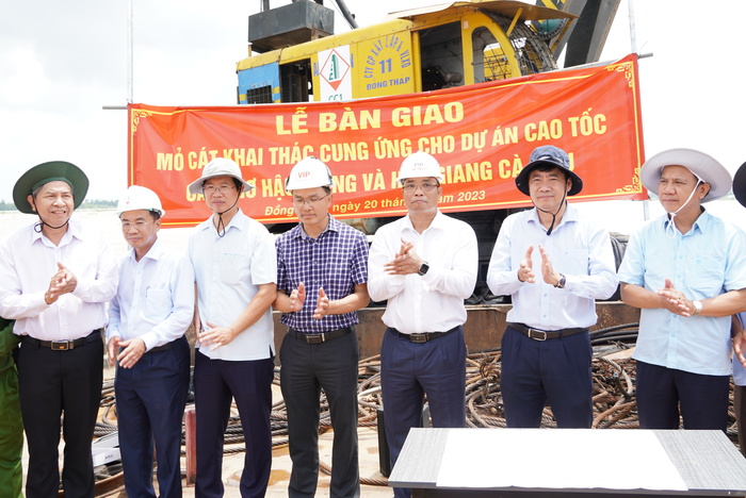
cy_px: 249
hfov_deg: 51.2
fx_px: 778
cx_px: 373
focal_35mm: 38
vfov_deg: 35.6
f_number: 5.6
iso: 125
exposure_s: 1/160
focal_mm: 25
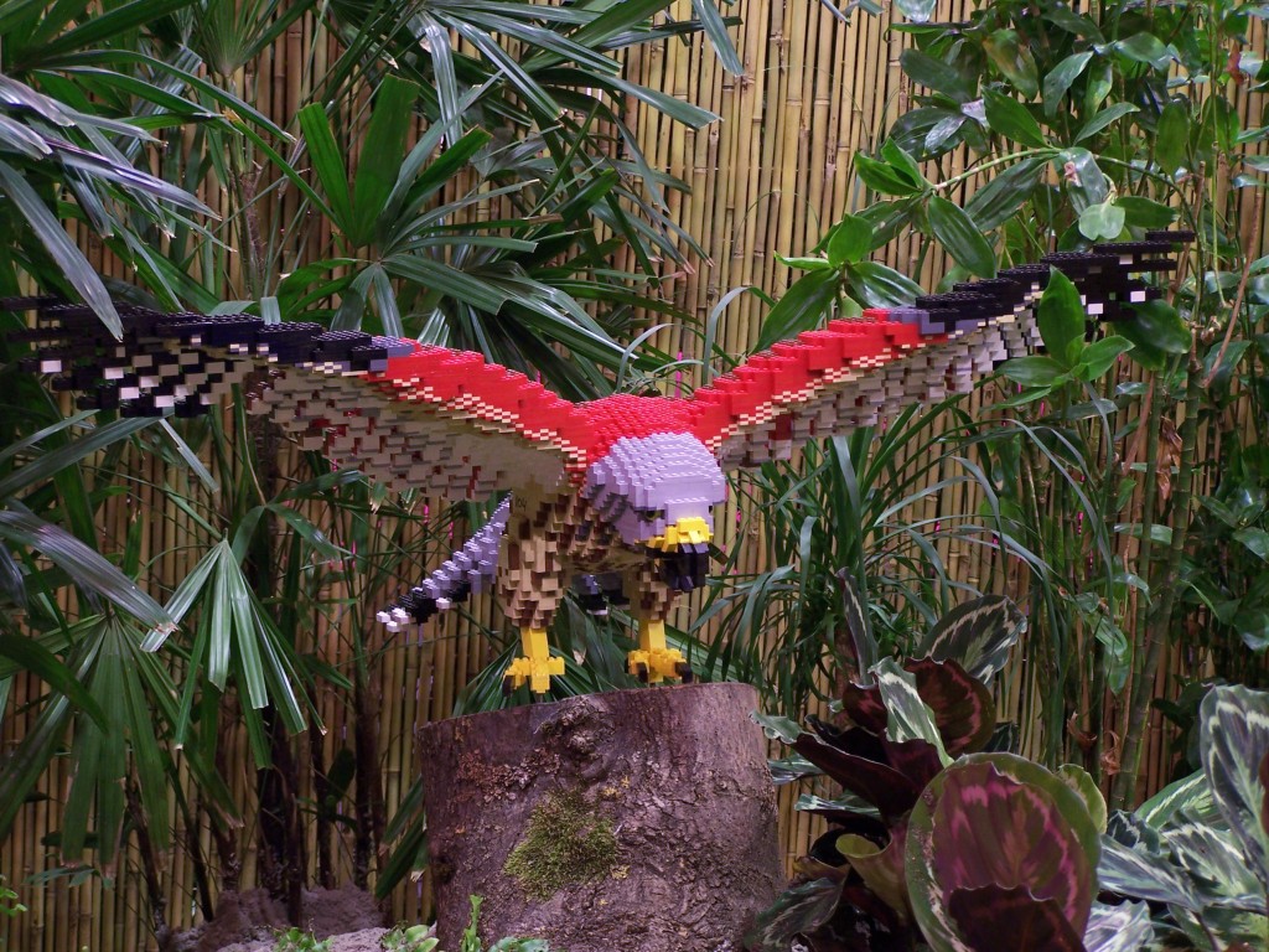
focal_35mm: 117
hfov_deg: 16.8
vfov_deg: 12.7
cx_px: 634
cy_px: 476
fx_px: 4289
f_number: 3.2
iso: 80
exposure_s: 1/2
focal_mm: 19.4
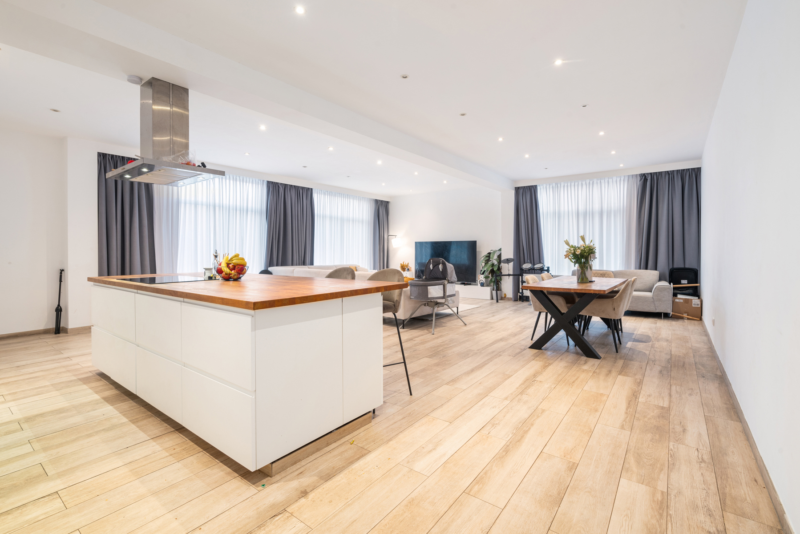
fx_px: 356
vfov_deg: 73.8
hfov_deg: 96.7
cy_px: 267
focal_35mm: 16
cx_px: 400
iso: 250
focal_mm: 16
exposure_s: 1.6
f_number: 11
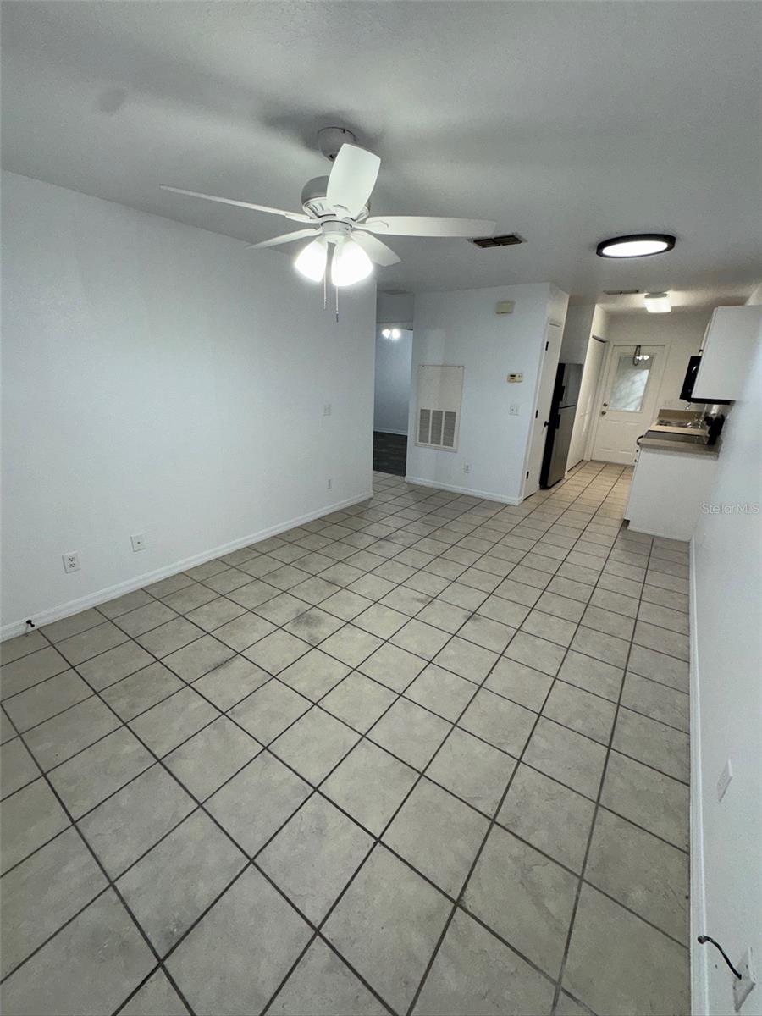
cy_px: 508
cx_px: 381
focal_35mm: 14
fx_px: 411
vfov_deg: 102.1
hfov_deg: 85.7
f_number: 2.2
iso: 50
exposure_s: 1/122
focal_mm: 2.22
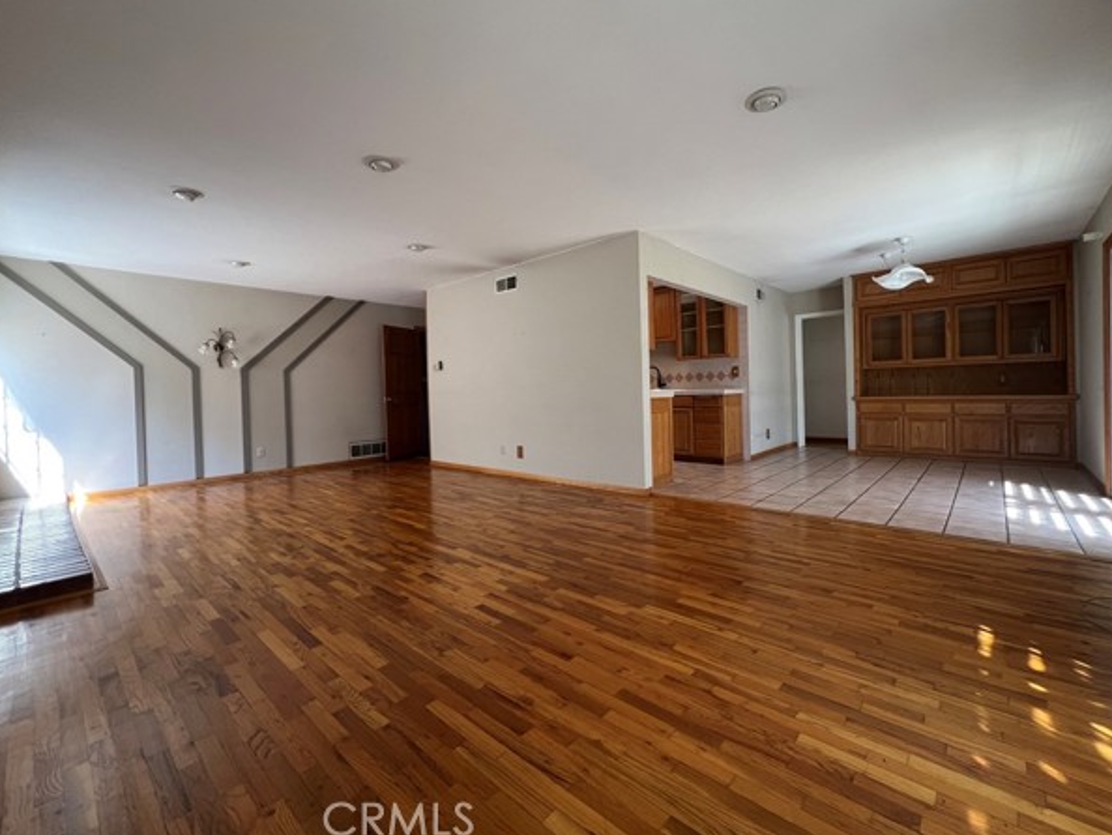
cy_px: 397
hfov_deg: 102.0
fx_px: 450
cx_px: 571
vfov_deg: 85.7
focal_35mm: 14
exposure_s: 1/99
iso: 250
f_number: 1.8
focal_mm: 1.57
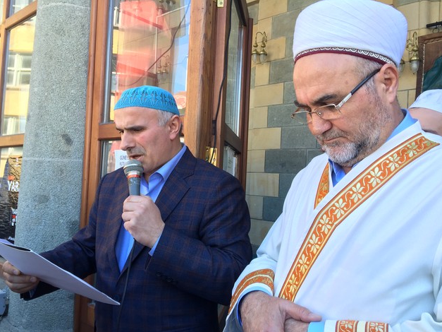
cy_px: 177
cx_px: 222
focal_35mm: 31
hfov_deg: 58.4
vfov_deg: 45.4
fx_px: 396
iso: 32
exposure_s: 1/105
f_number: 2.2
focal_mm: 4.15
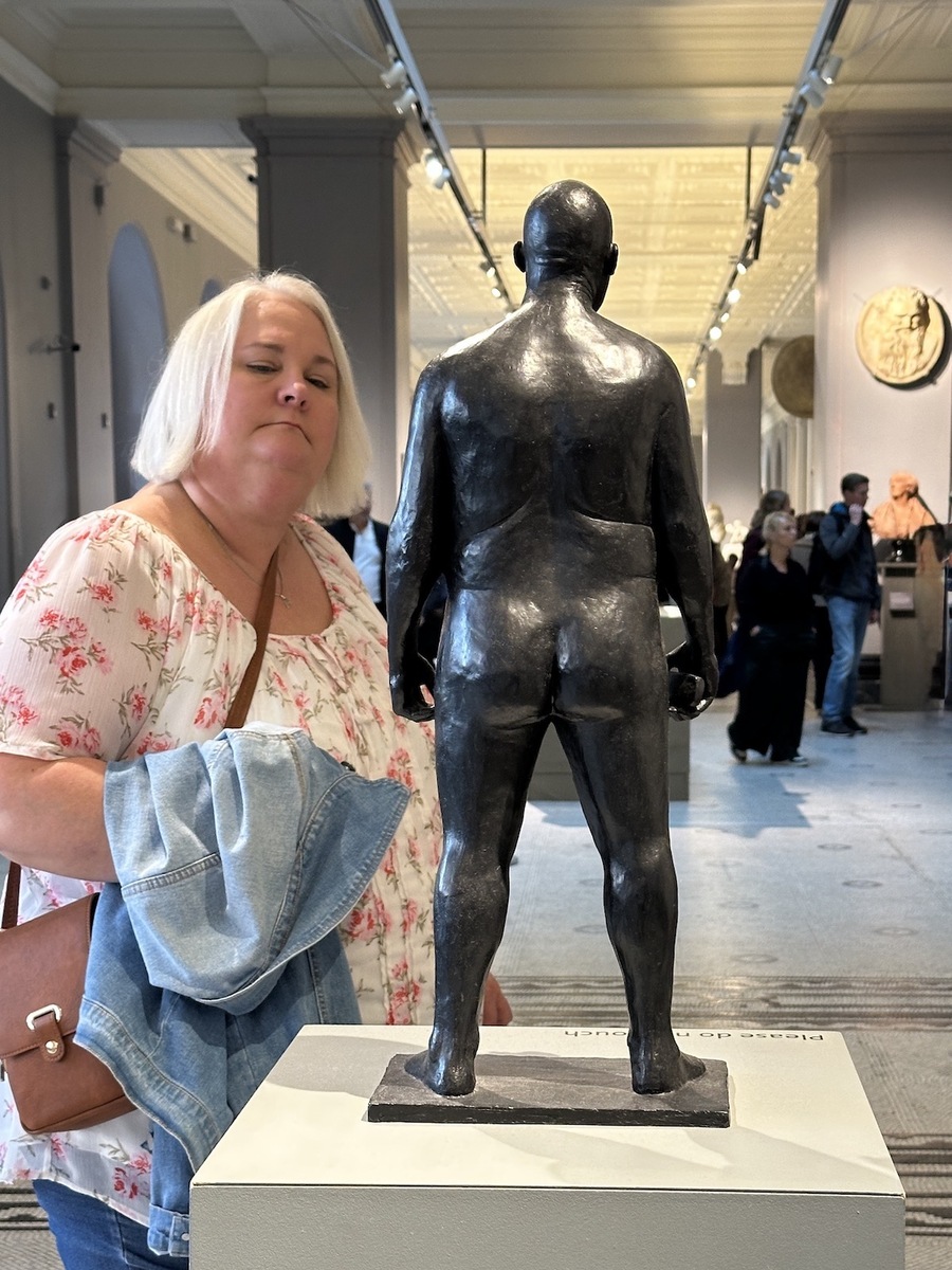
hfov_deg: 30.3
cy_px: 635
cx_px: 476
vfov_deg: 39.7
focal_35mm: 48
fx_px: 1760
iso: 200
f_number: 1.78
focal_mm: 6.86
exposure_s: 1/50
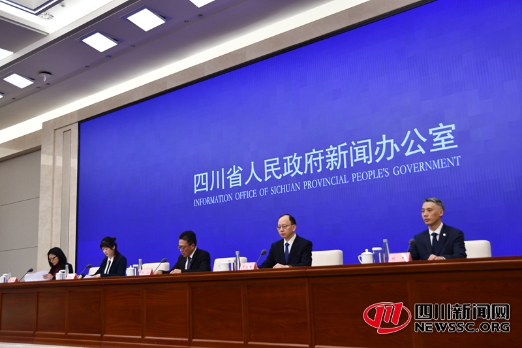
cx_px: 261
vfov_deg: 34.2
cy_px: 174
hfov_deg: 49.6
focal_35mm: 39
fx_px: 565
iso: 800
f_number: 3.8
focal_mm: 26
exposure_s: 1/200
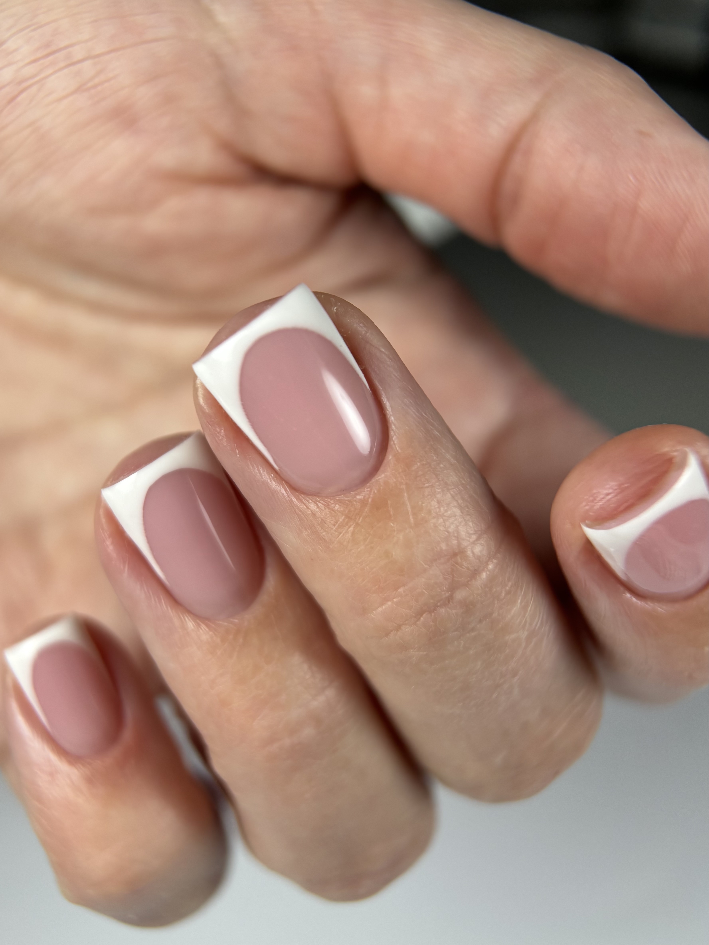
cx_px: 354
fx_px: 710
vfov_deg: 67.3
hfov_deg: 53.1
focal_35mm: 26
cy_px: 472
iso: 50
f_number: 1.6
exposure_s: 1/581
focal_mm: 5.96
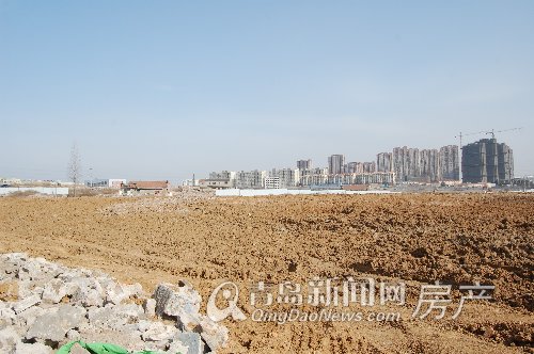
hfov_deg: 67.4
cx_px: 267
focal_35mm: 27
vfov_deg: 47.8
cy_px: 177
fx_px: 400
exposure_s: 1/320
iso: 200
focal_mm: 18
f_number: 9
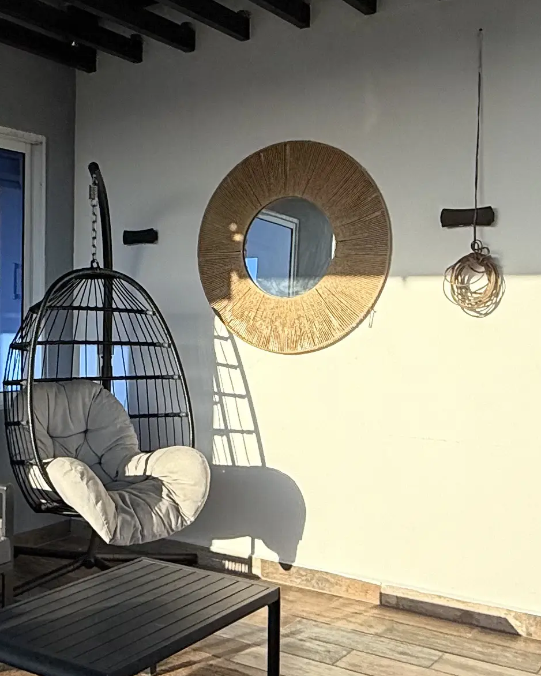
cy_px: 333
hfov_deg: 31.2
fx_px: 940
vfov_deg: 39.5
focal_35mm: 47
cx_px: 106
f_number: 2.2
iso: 50
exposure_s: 1/4425
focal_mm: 2.22
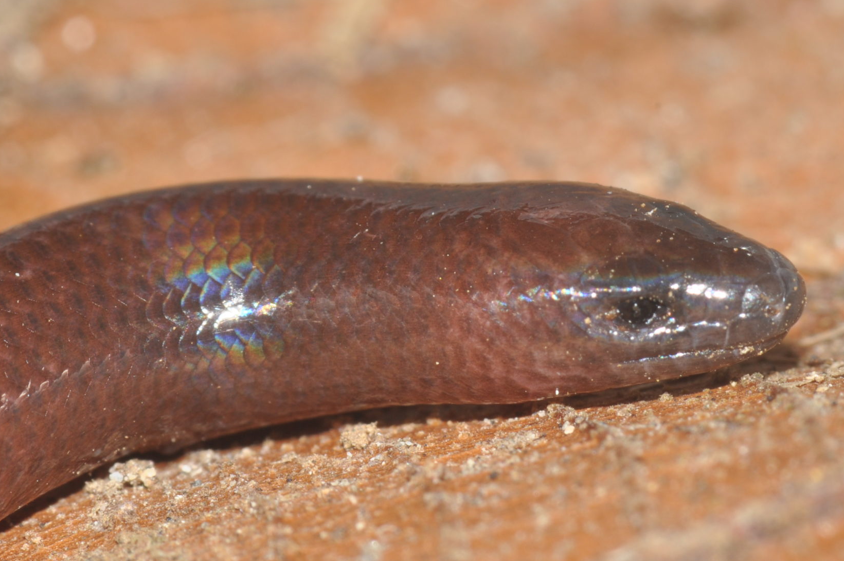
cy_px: 329
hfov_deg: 8.8
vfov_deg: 5.9
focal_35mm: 234
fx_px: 5479
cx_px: 621
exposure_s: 1/160
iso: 200
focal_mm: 100
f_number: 18
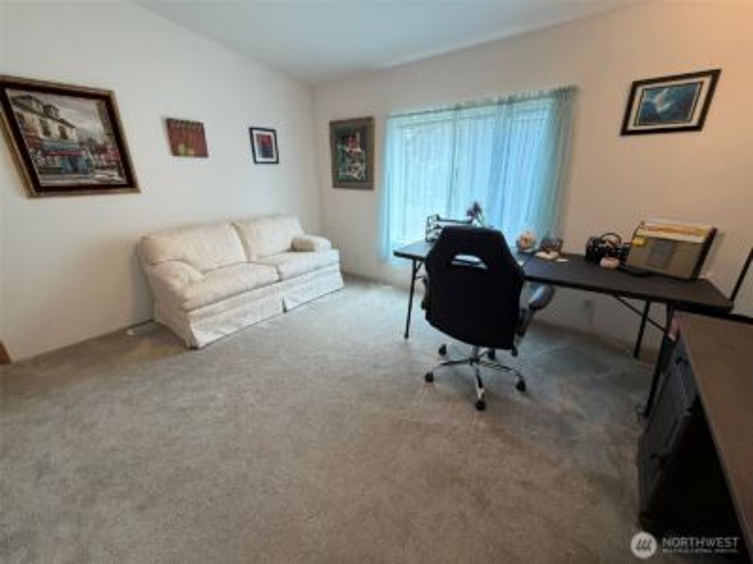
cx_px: 376
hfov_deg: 102.1
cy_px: 282
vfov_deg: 85.7
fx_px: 305
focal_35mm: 14
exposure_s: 1/120
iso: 250
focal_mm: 2.22
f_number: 2.2
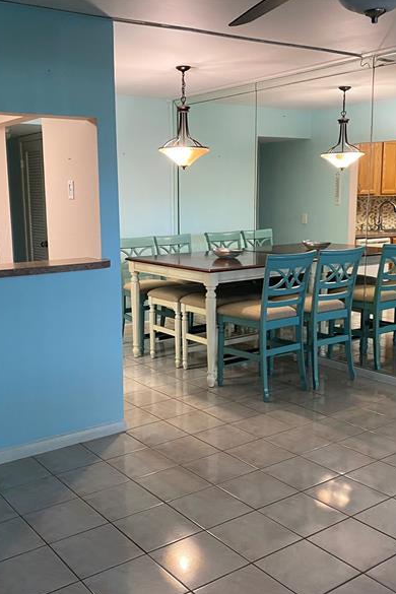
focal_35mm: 37
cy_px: 301
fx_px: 610
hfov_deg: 35.9
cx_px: 183
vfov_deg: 51.9
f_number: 1.8
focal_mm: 4.25
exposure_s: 1/60
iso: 320
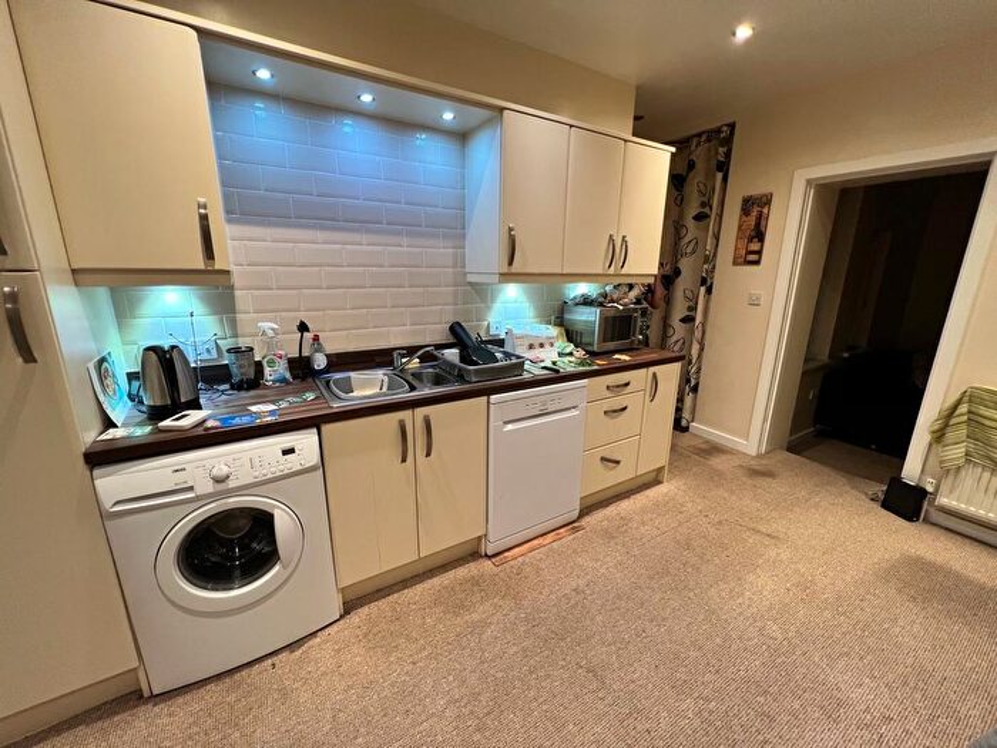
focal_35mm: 13
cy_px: 374
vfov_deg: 89.9
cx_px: 498
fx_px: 374
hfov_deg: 106.2
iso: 250
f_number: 1.8
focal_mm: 1.57
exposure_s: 1/50
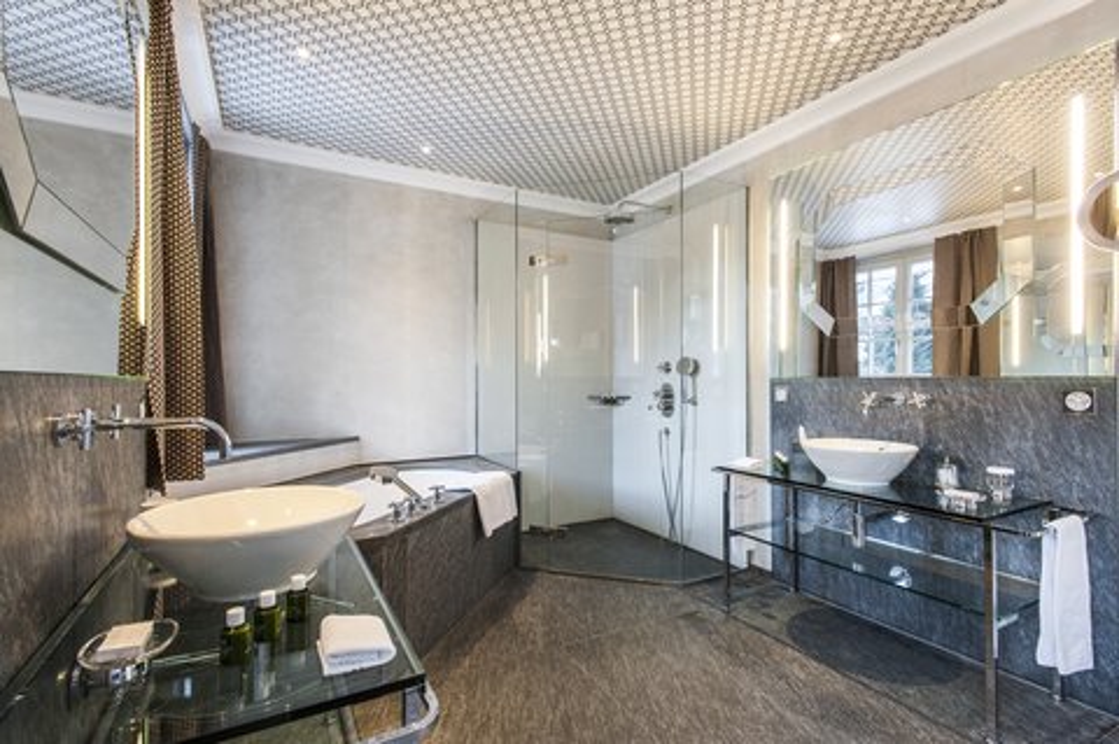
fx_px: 528
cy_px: 372
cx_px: 560
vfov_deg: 70.3
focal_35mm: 17
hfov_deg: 93.3
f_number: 8
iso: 200
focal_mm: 17
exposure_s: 1/2
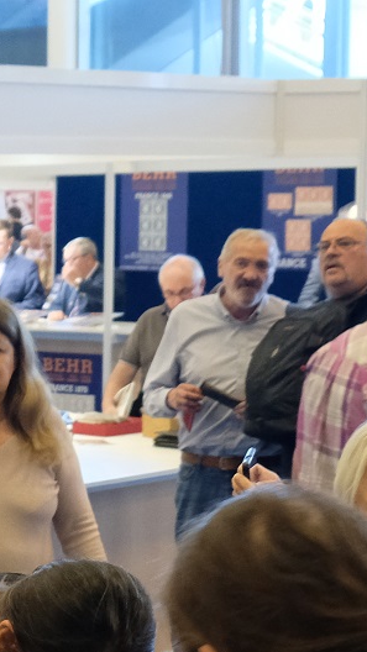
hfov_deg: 9.6
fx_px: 1972
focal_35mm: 114
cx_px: -483
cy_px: 438
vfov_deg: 18.7
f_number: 3.6
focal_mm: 19
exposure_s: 1/60
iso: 2500
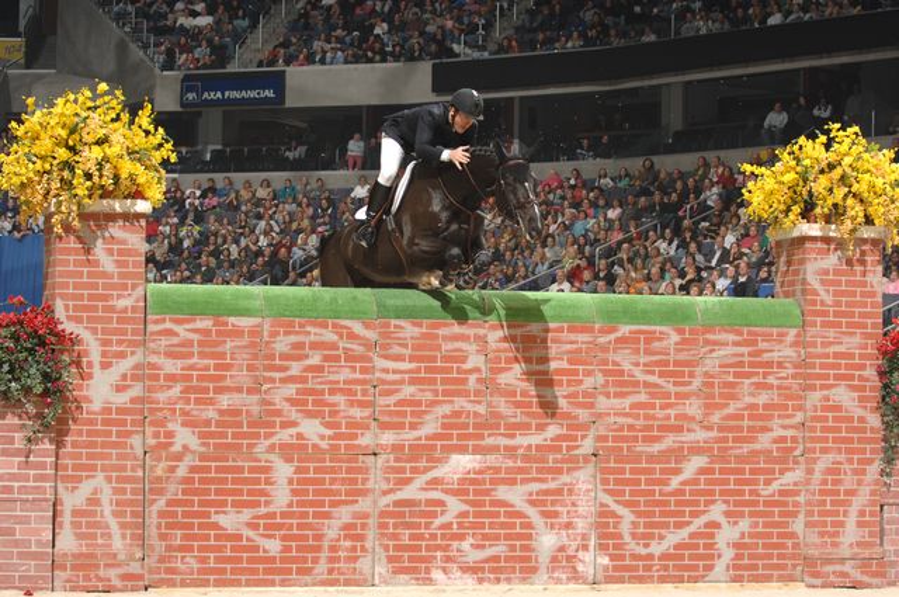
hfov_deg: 19.5
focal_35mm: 105
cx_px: 450
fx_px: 2619
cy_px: 298
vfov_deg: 13.0
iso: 320
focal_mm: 70
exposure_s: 1/250
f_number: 4.5
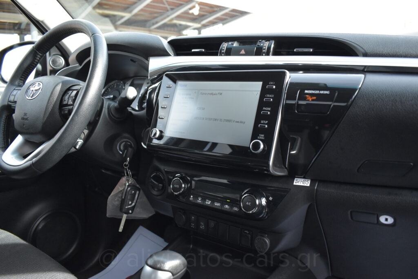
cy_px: 140
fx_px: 314
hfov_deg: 67.4
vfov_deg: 48.0
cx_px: 209
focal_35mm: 27
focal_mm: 18
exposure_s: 1/1000
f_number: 3.5
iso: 1600
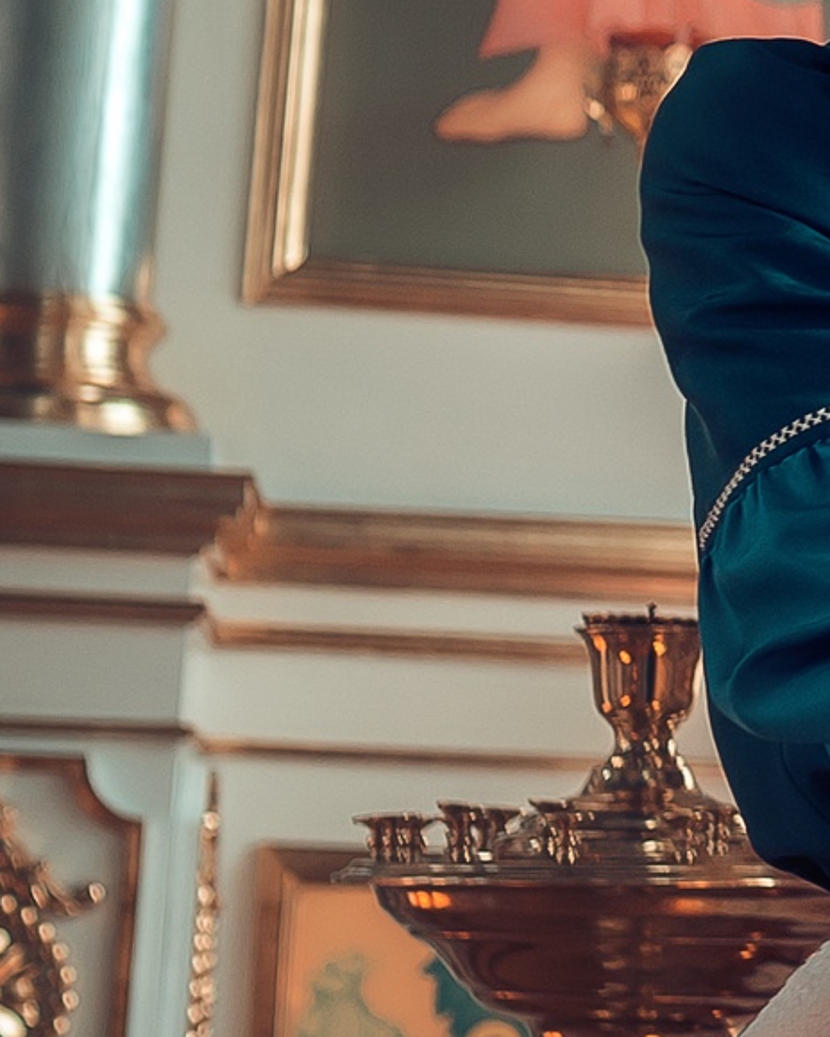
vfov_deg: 13.2
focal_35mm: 145
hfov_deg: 9.5
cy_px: 162
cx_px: 1971
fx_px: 4452
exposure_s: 1/125
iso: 200
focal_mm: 35
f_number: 3.2
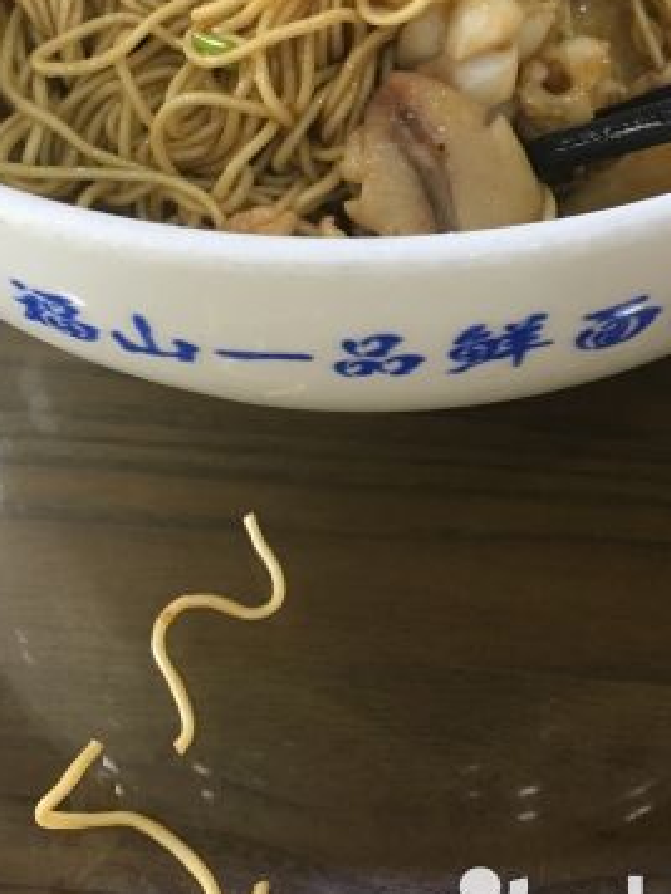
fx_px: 1473
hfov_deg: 25.6
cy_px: 178
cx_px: 406
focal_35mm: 57
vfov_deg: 32.8
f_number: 2.2
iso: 160
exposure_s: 1/33
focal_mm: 4.15
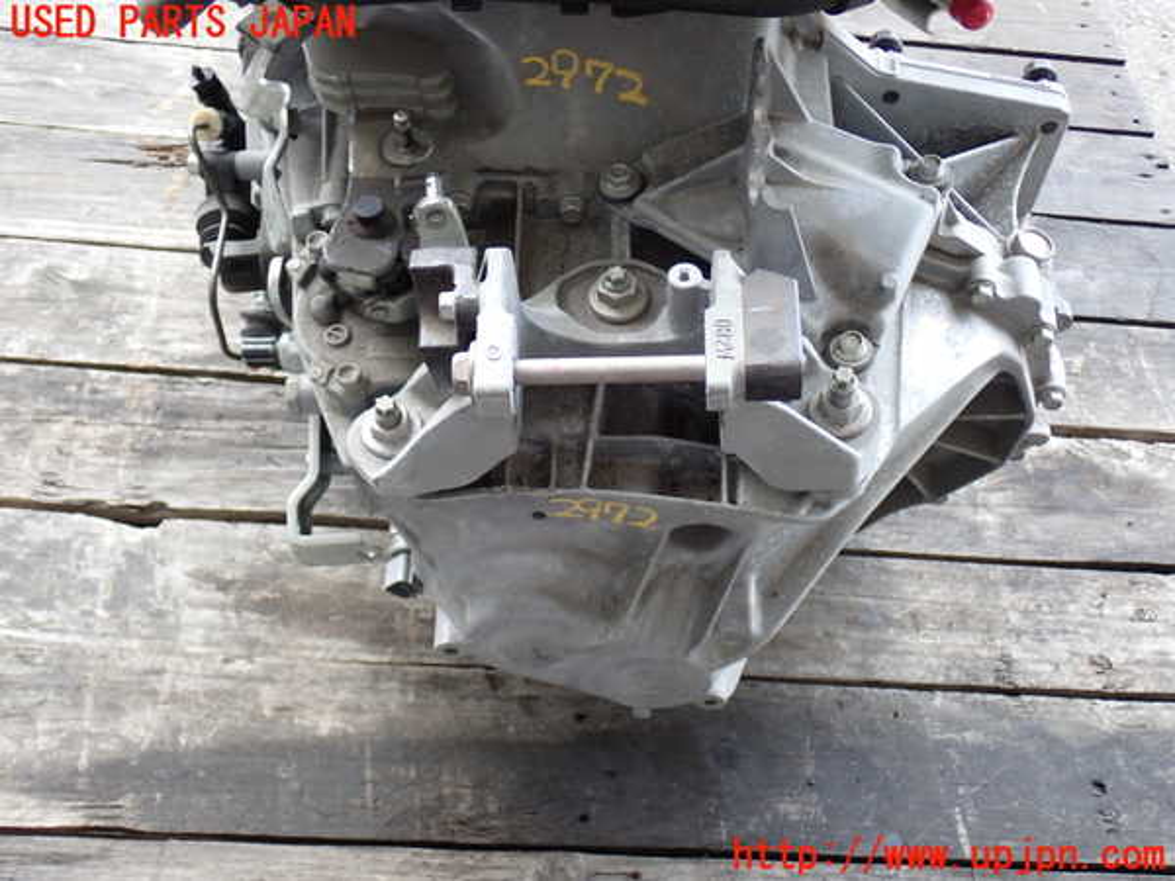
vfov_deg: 30.9
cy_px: 440
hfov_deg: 40.4
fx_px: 1595
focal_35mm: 47
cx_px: 588
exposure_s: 1/50
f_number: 3.1
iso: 200
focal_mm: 8.4
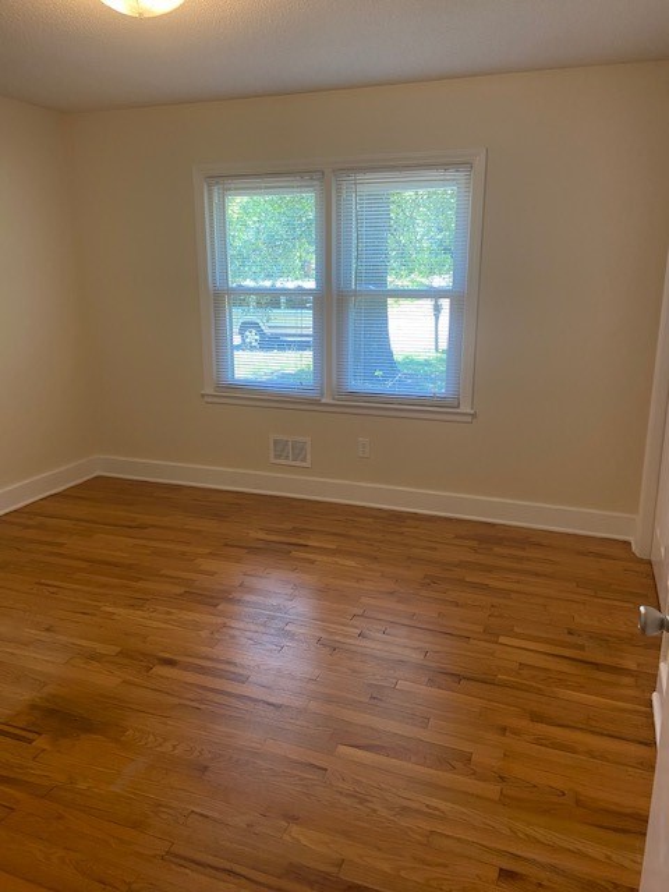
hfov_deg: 53.1
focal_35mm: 26
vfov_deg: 67.3
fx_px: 670
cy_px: 446
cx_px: 334
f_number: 1.8
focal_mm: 4.25
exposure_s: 1/60
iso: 80
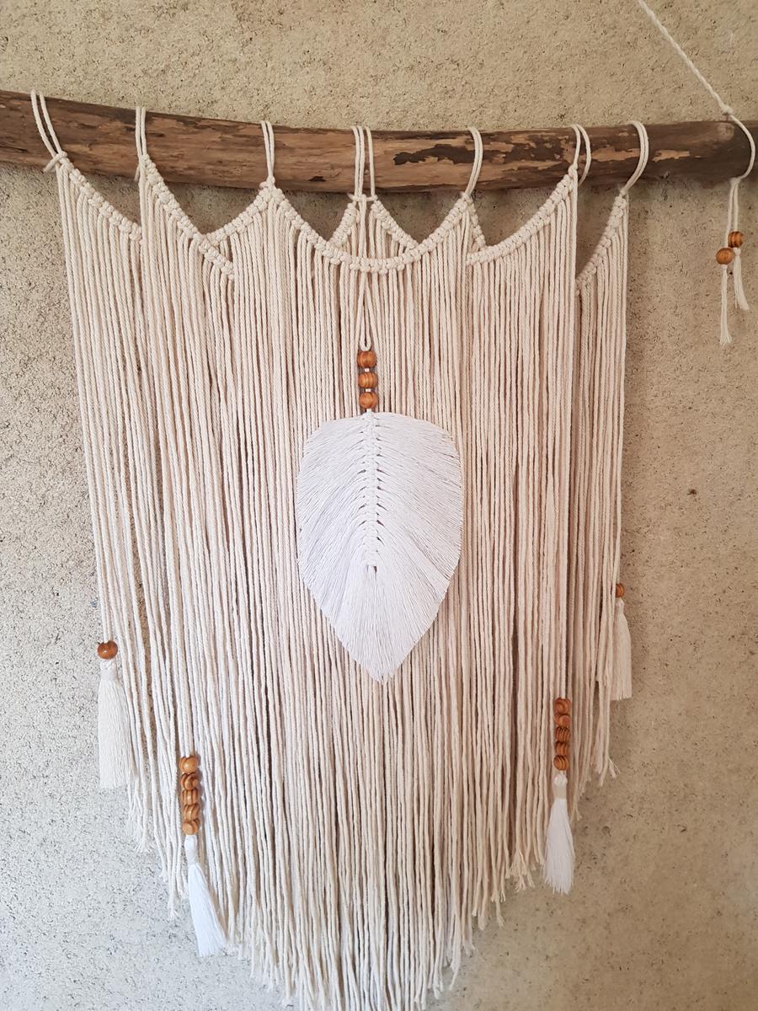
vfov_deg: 67.3
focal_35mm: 26
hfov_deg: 53.1
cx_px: 379
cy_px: 506
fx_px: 759
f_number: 1.7
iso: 160
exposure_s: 1/40
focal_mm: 4.2
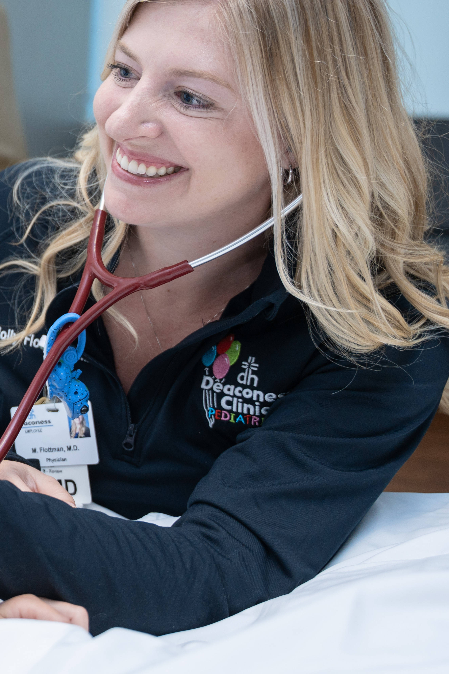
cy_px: 257
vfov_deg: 30.7
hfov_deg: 19.0
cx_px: -161
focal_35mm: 65
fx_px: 1221
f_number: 2.8
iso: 200
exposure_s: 1/200
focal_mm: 31.6
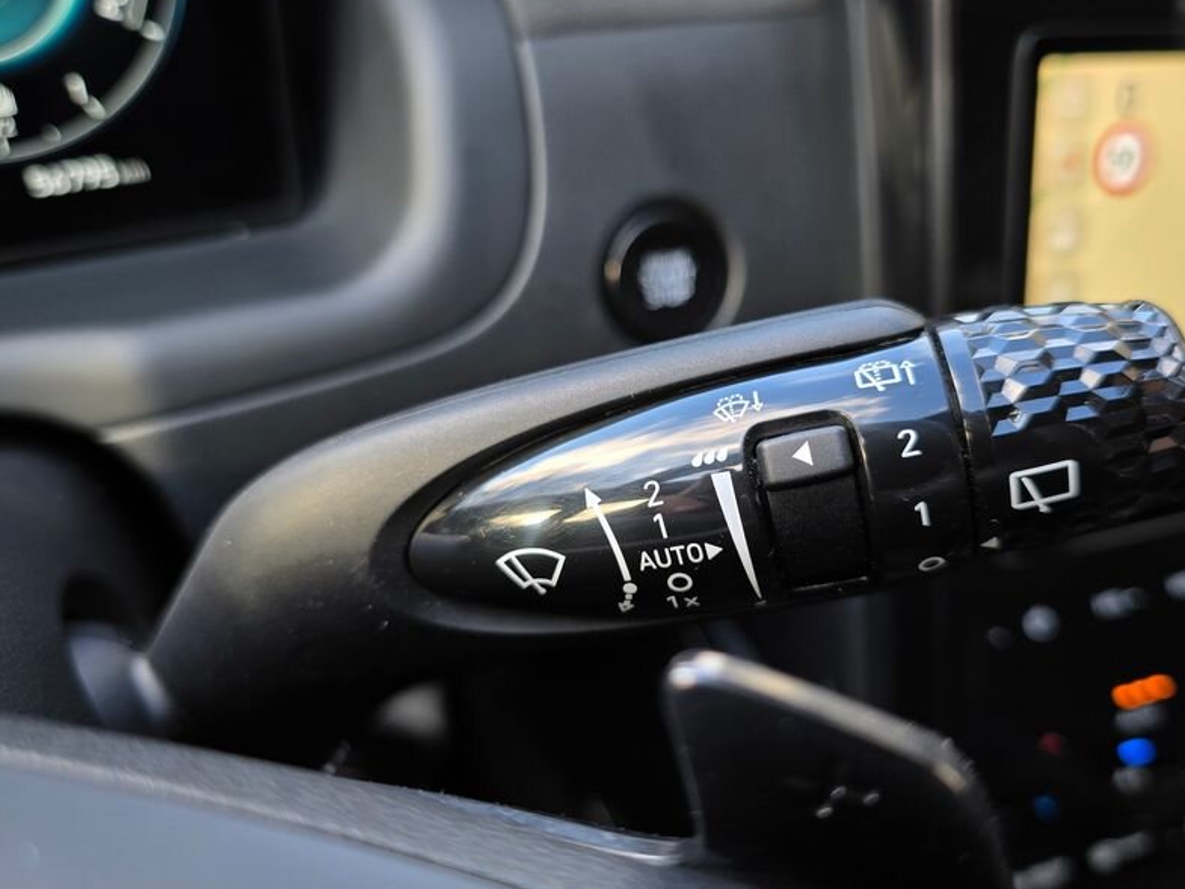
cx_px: 649
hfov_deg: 59.8
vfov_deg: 46.8
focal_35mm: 30
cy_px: 445
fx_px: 1027
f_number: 1.7
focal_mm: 6.3
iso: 32
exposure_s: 1/50
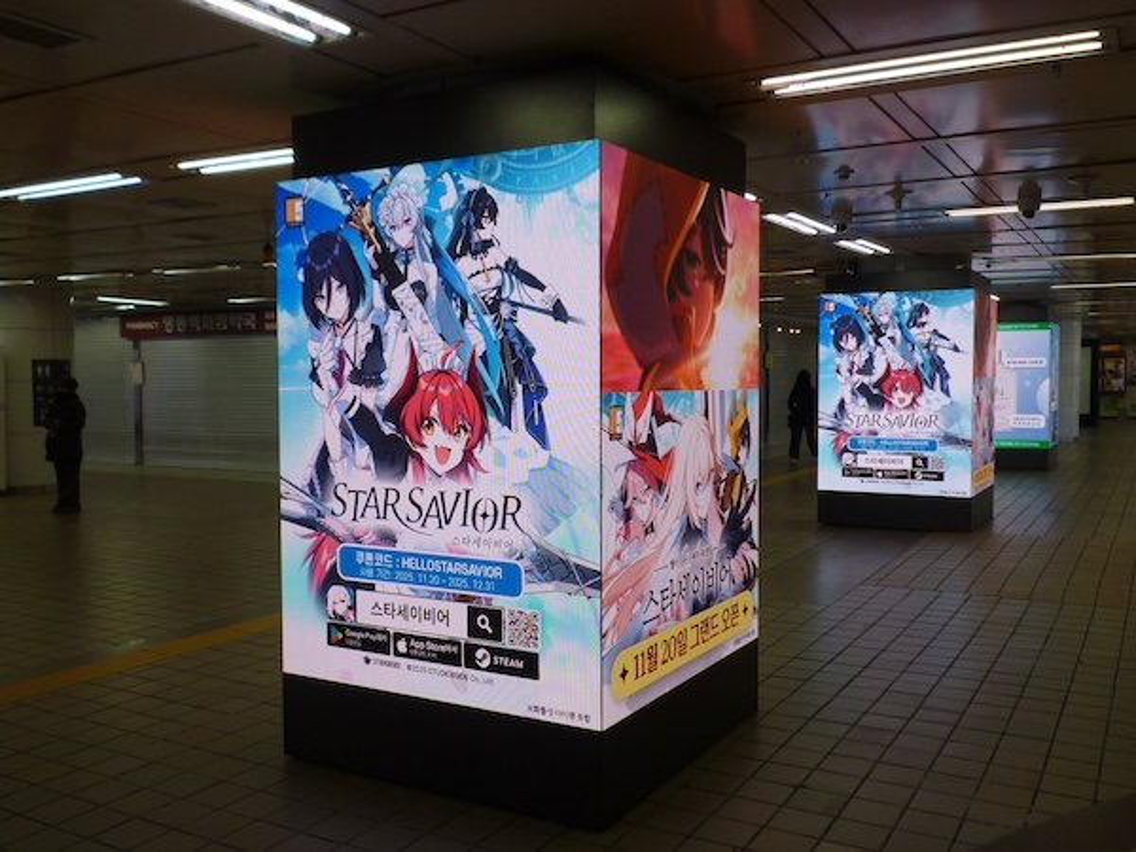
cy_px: 426
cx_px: 568
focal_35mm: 31
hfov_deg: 58.4
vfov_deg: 45.4
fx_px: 1017
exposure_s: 1/80
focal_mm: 4.4
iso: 80
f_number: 2.8
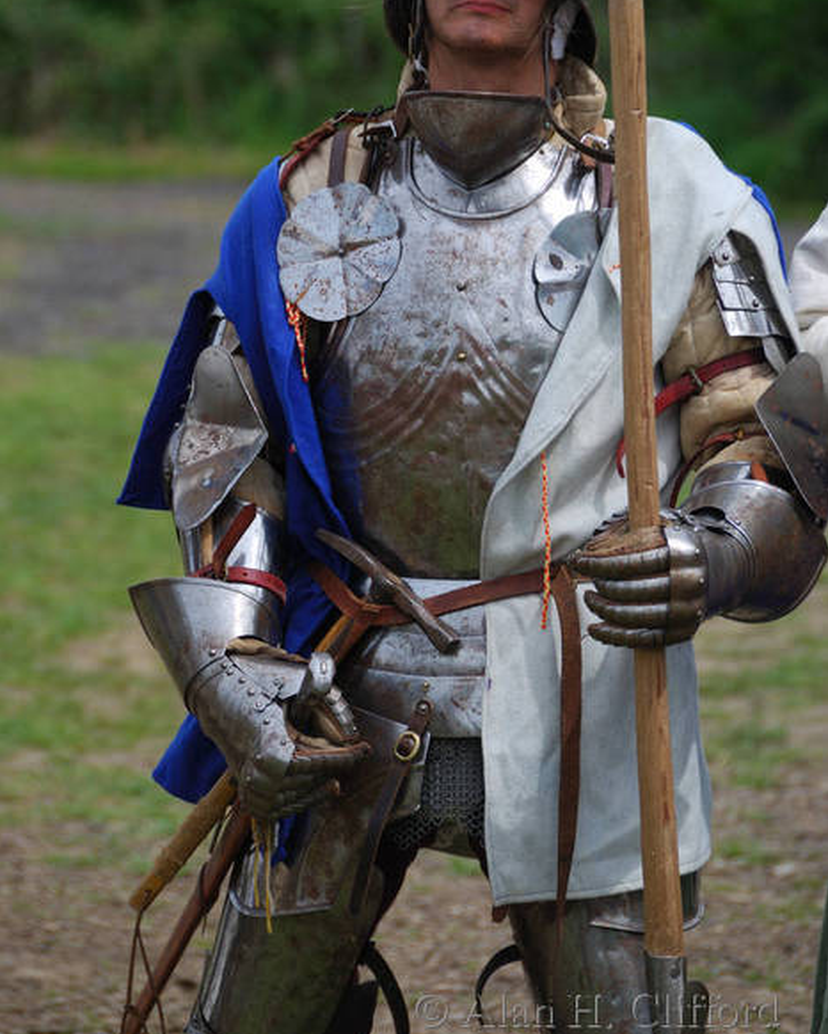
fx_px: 8817
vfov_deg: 6.7
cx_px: 414
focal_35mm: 288
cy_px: 432
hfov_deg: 5.4
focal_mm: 170
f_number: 5.6
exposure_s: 1/400
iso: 100
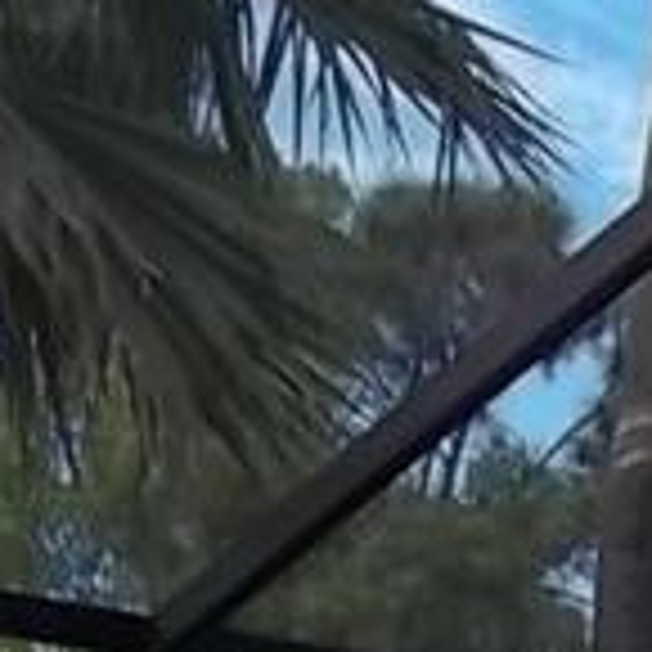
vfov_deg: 8.5
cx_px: 603
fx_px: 3985
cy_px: 1619
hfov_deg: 9.3
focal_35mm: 187
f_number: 3.2
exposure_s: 1/400
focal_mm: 7.1
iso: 80
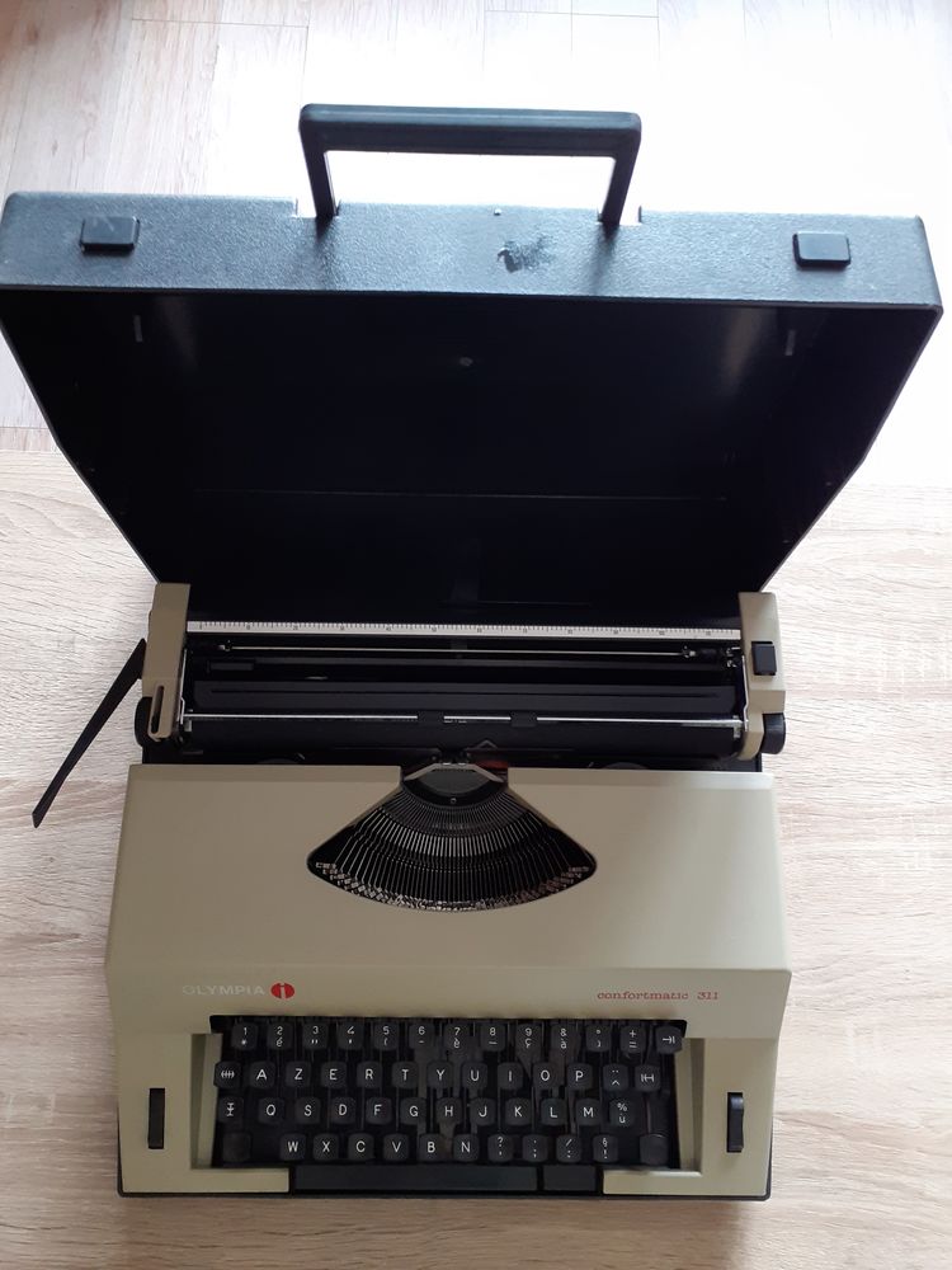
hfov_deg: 51.4
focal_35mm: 27
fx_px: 990
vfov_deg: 65.3
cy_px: 635
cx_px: 476
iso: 160
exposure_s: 1/50
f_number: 1.9
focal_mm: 3.6
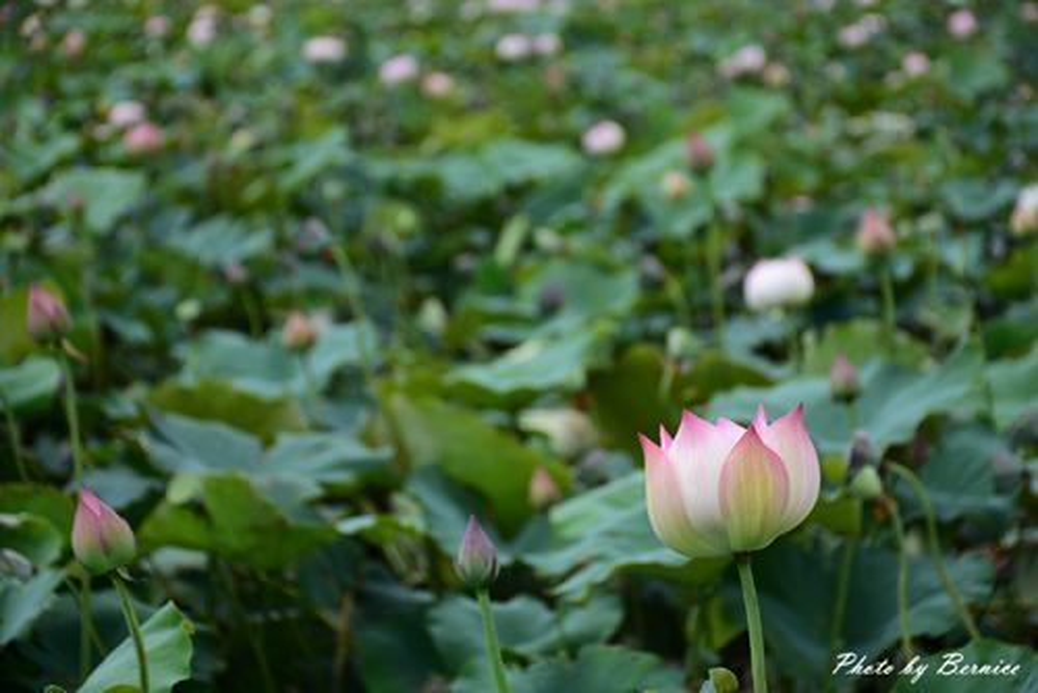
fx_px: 3462
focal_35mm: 120
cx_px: 519
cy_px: 346
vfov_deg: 11.4
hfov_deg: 17.1
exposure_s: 1/400
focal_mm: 80
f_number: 5.3
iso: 100
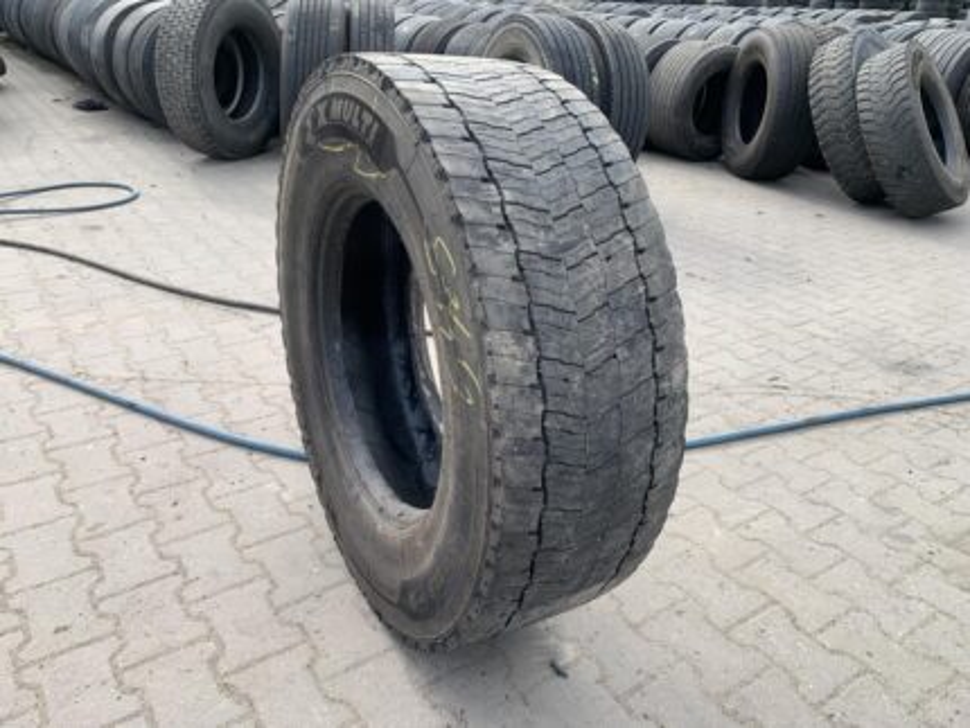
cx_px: 485
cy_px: 364
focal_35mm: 26
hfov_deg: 67.3
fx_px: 729
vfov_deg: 53.1
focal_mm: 4.25
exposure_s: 1/510
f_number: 1.8
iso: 25
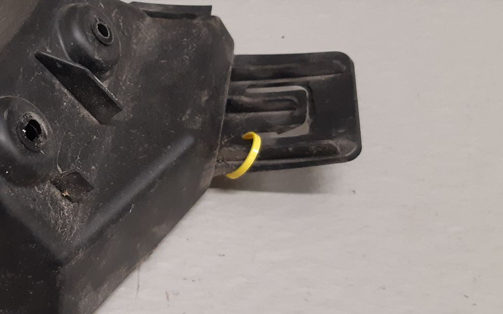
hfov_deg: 32.6
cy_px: 105
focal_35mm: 59
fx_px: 809
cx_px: 39
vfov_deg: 21.9
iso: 160
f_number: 1.7
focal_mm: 3.93
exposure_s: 1/50
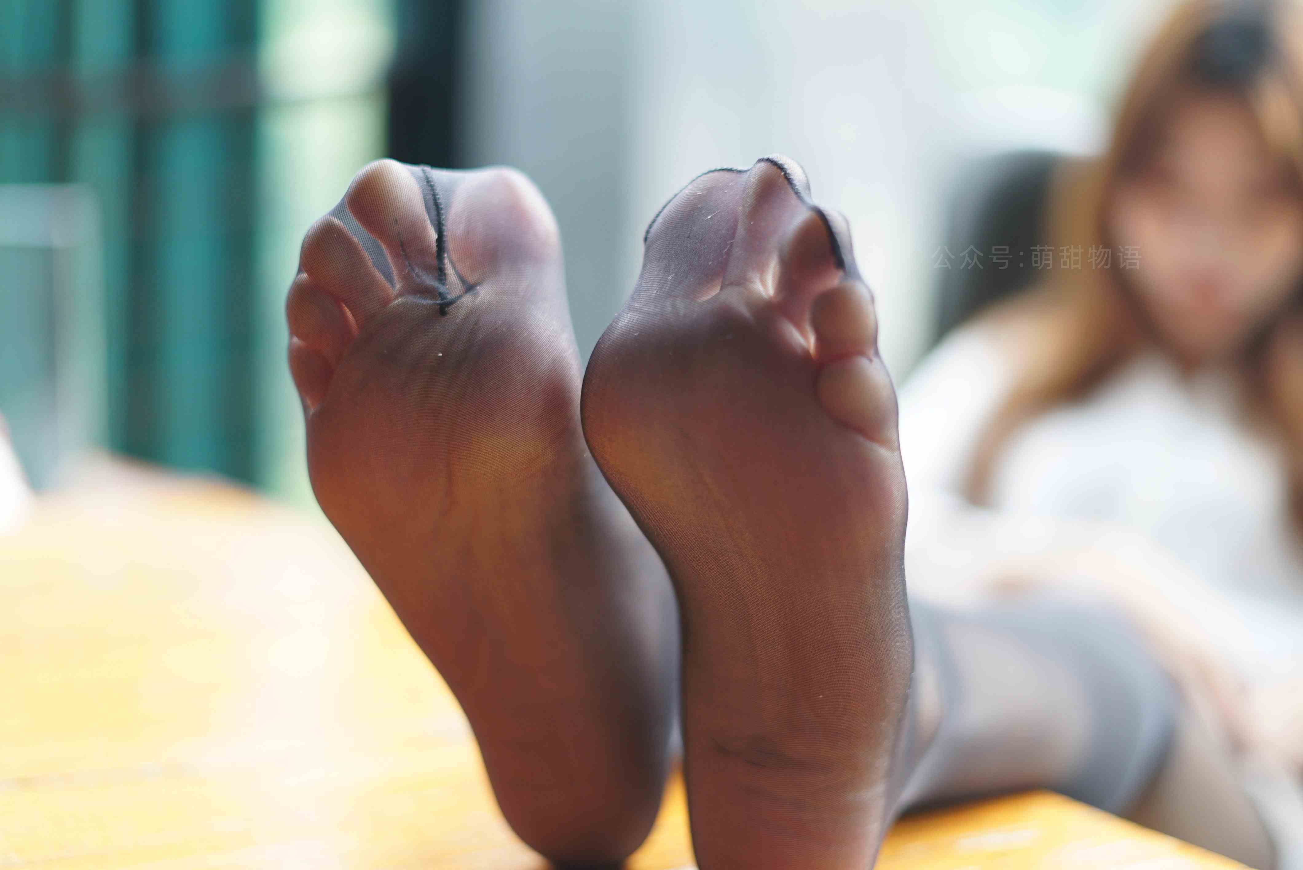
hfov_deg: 39.6
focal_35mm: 50
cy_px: 435
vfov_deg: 27.0
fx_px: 1811
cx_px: 652
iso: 200
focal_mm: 50
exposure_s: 1/25
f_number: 1.8
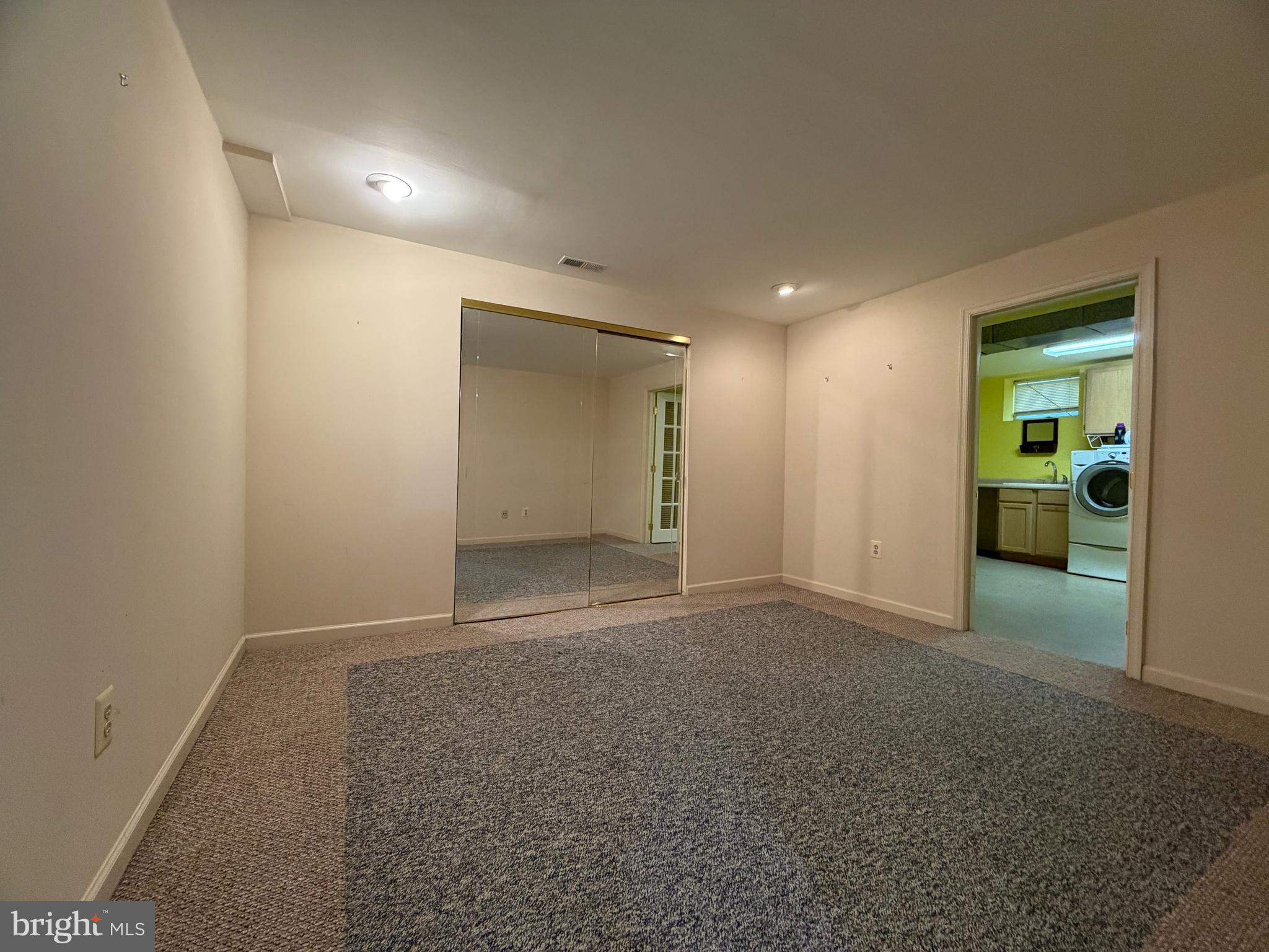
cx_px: 634
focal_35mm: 14
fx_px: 513
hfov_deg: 102.1
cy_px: 476
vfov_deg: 85.7
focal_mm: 2.22
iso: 400
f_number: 2.2
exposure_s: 1/60
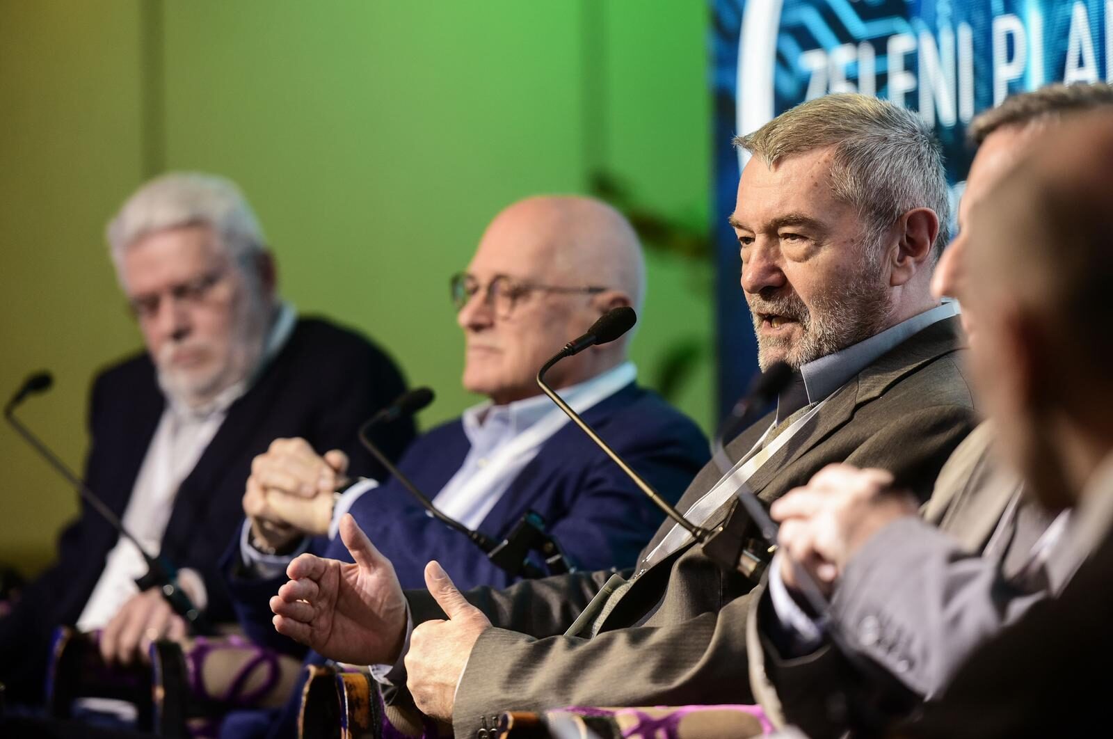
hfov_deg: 12.9
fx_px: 4940
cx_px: 556
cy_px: 370
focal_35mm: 160
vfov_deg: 8.6
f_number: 2.8
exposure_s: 1/250
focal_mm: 160
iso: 1600
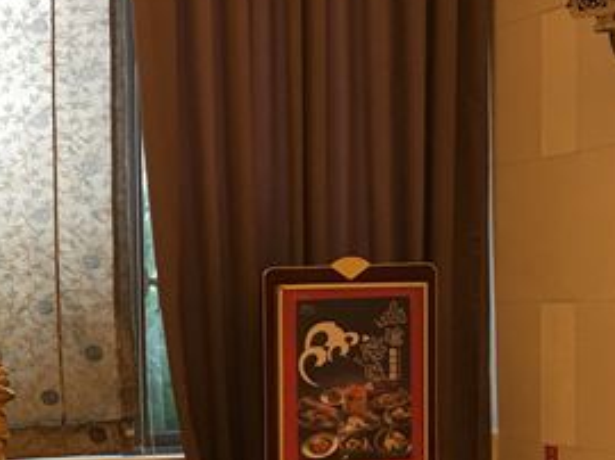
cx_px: -194
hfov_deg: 20.7
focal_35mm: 86
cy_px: 430
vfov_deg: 16.9
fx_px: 1527
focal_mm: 4.15
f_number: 2.2
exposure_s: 1/15
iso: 25
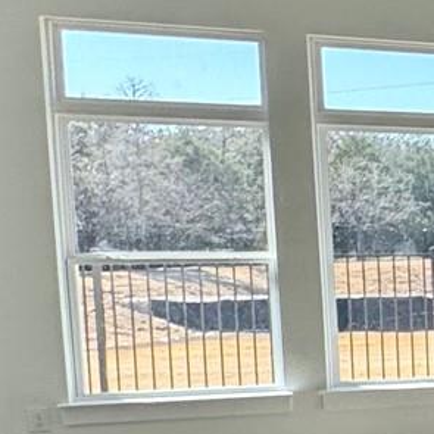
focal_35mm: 86
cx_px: 1211
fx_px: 1220
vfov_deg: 20.0
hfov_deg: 12.3
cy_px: 327
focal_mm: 2.22
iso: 40
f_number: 2.2
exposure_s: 1/238
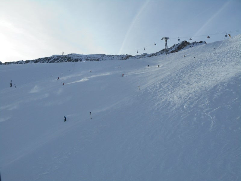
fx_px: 320
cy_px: 90
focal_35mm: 46
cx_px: 120
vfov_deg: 31.5
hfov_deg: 41.2
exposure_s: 1/1600
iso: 80
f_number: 4
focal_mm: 8.3
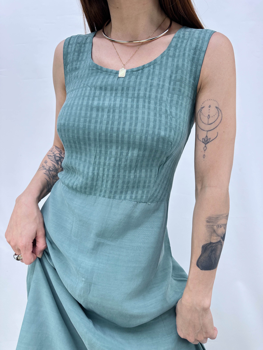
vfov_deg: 71.6
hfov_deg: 56.8
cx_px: 132
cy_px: 175
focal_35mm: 24
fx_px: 243
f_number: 1.78
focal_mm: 6.86
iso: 80
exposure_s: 1/496
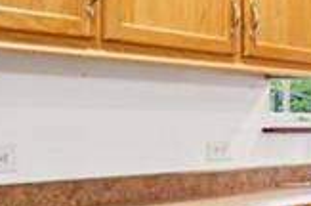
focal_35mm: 88
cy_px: 119
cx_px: 826
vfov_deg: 15.5
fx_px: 759
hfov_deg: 13.3
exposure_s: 1/10
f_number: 8
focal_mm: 14
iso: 500
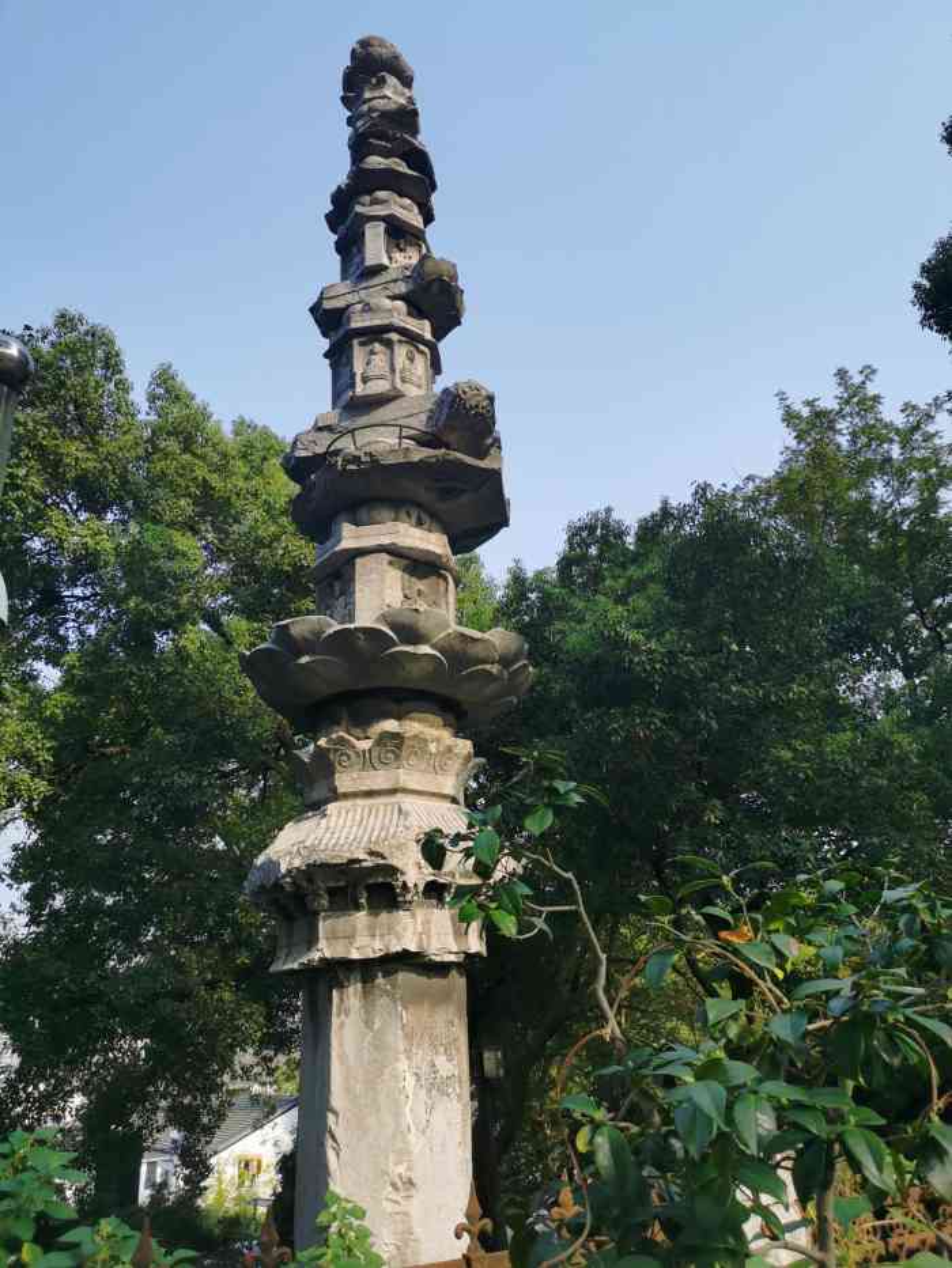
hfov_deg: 51.4
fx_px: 990
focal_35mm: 27
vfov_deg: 65.3
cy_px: 634
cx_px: 476
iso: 50
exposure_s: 1/2000
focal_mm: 5.58
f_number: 1.8
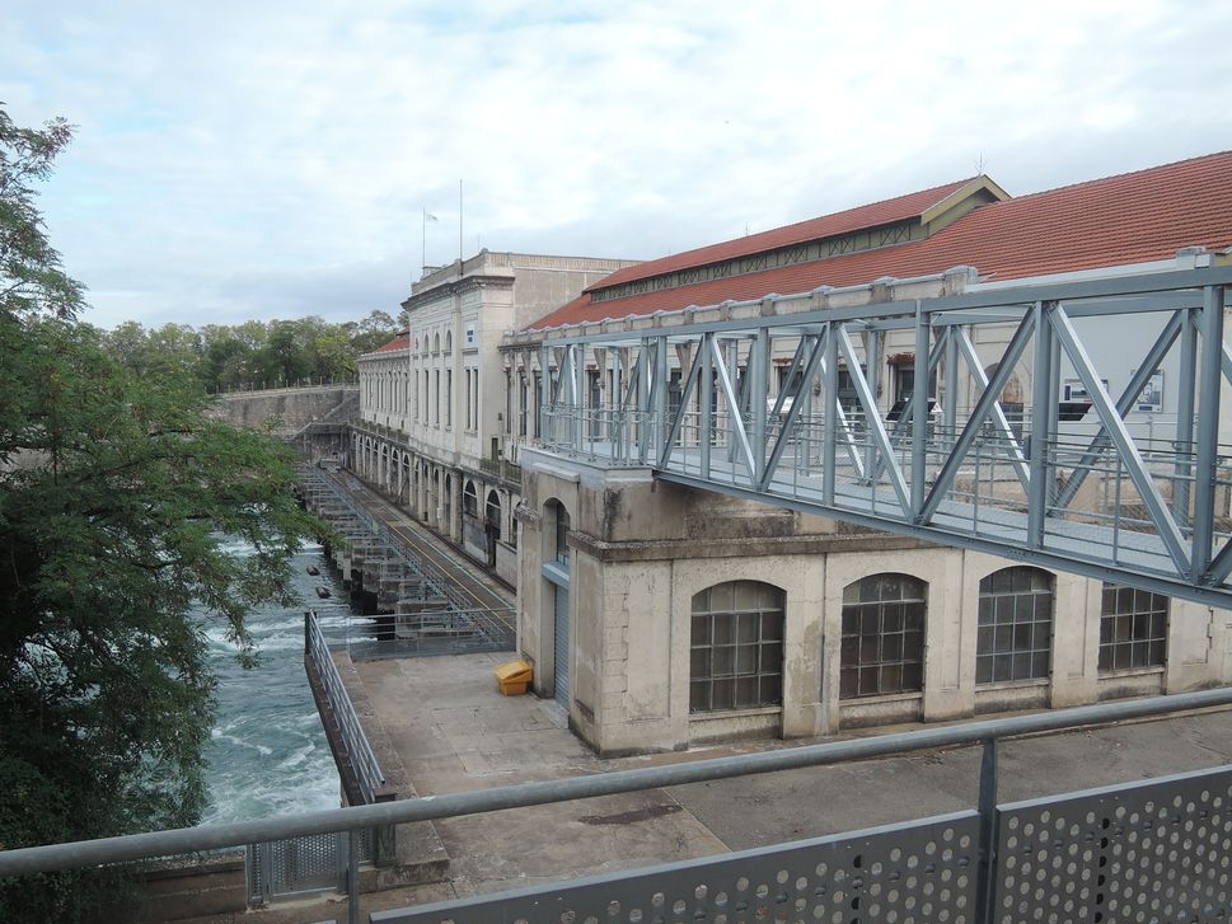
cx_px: 615
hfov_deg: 56.8
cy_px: 463
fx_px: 1139
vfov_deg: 44.2
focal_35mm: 32
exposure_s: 1/400
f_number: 3.2
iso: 80
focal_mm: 6.6
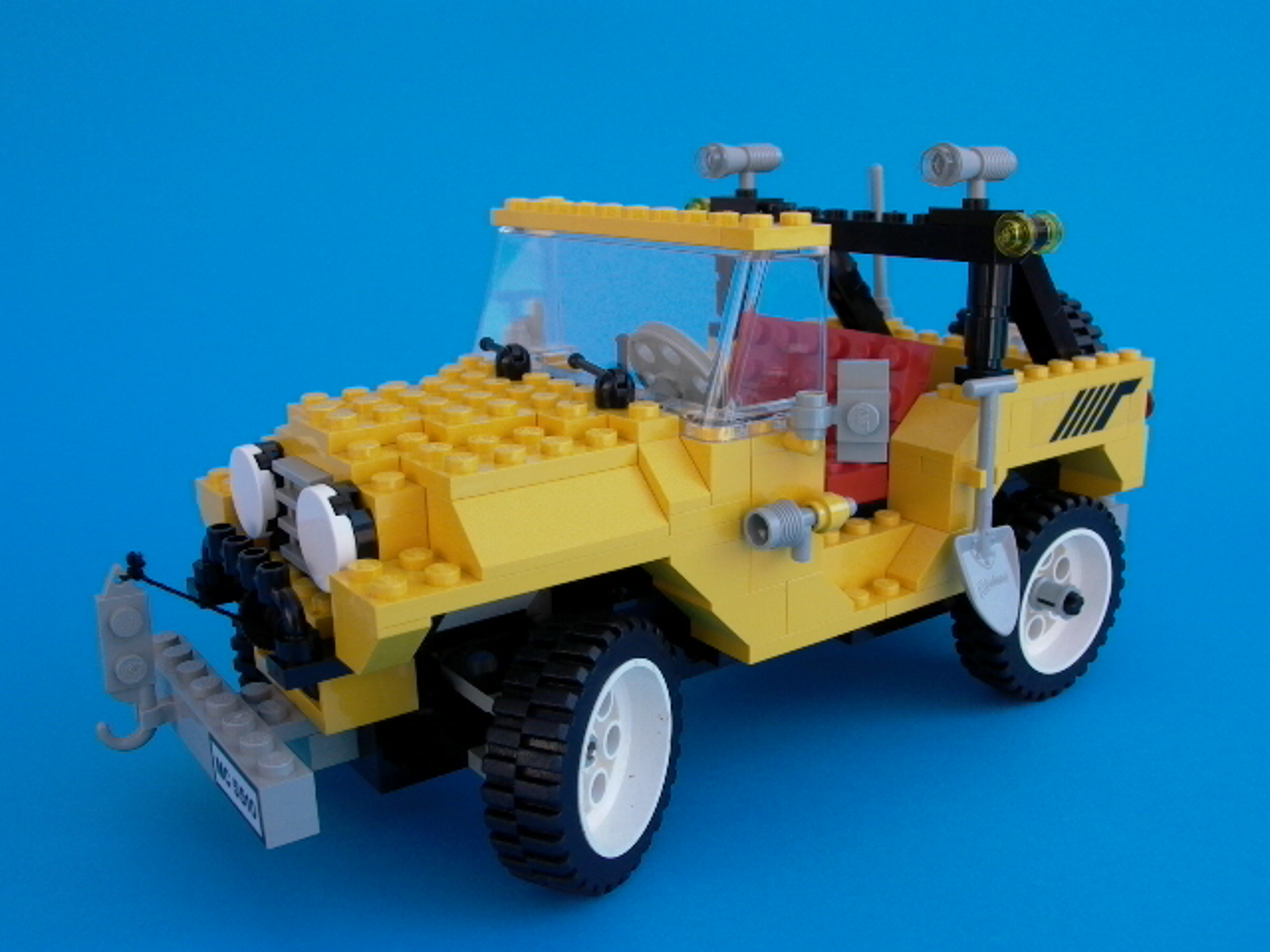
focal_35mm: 33
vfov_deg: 42.9
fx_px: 1211
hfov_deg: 55.4
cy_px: 476
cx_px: 635
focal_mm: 7.13
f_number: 4.03
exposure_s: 1/326
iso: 100
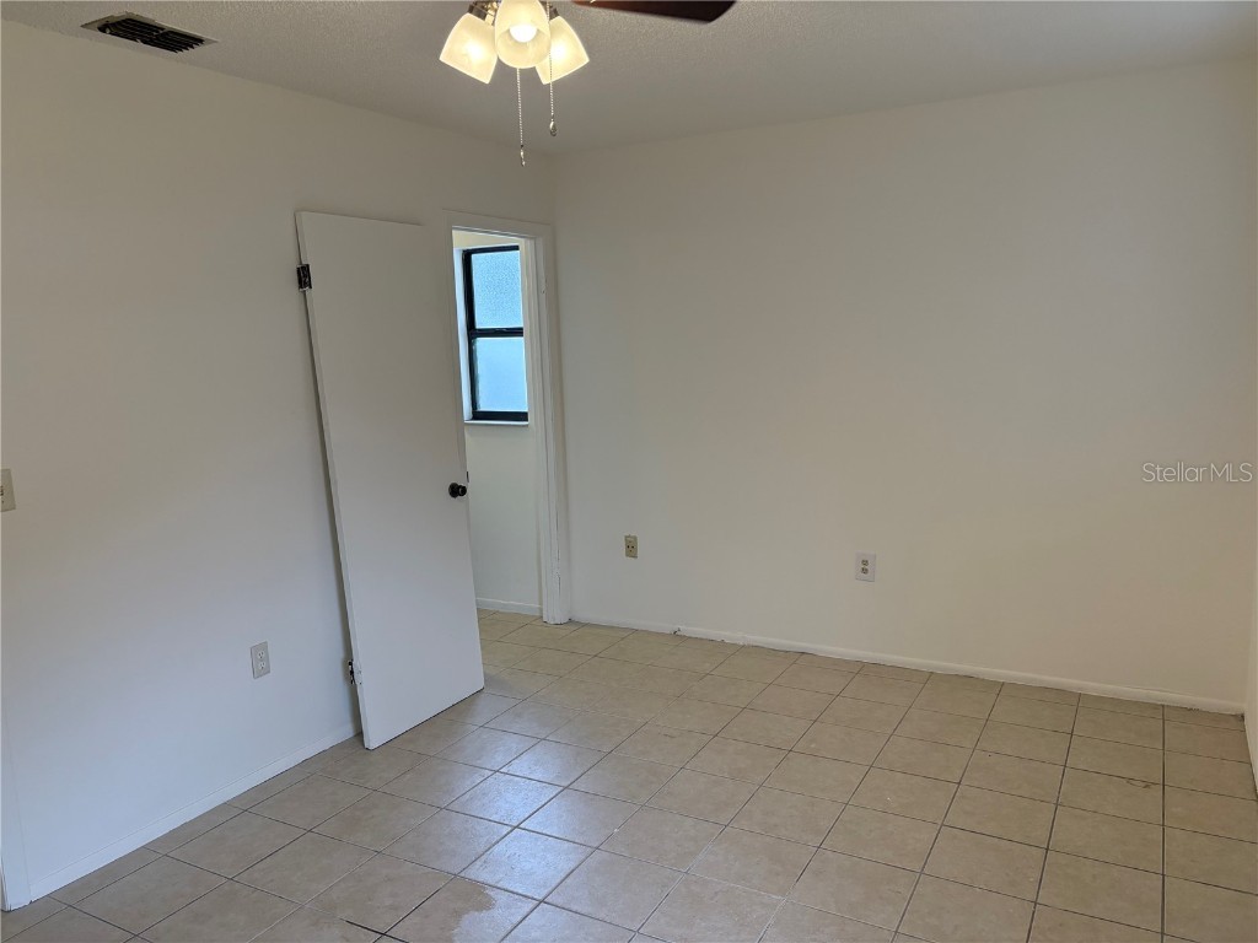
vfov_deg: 53.1
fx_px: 945
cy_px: 472
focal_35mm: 26
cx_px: 629
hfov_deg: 67.3
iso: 125
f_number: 1.6
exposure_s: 1/178
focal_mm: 5.96
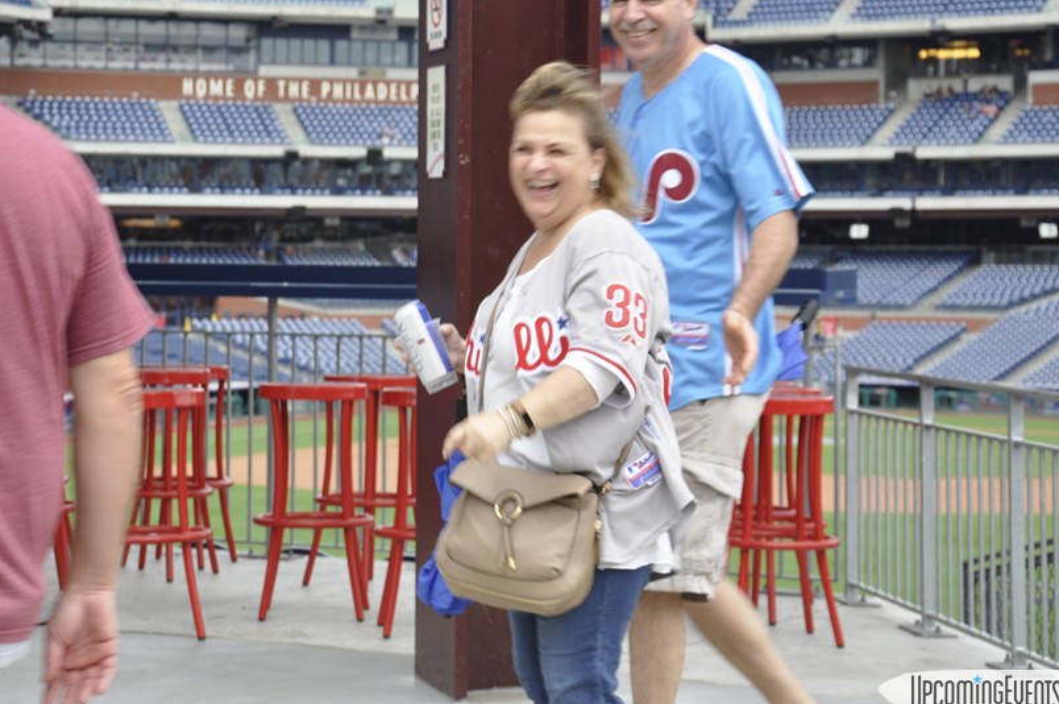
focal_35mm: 97
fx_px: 2850
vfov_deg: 14.1
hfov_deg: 21.0
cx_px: 443
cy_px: 303
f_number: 8
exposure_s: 1/60
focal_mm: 52
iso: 400
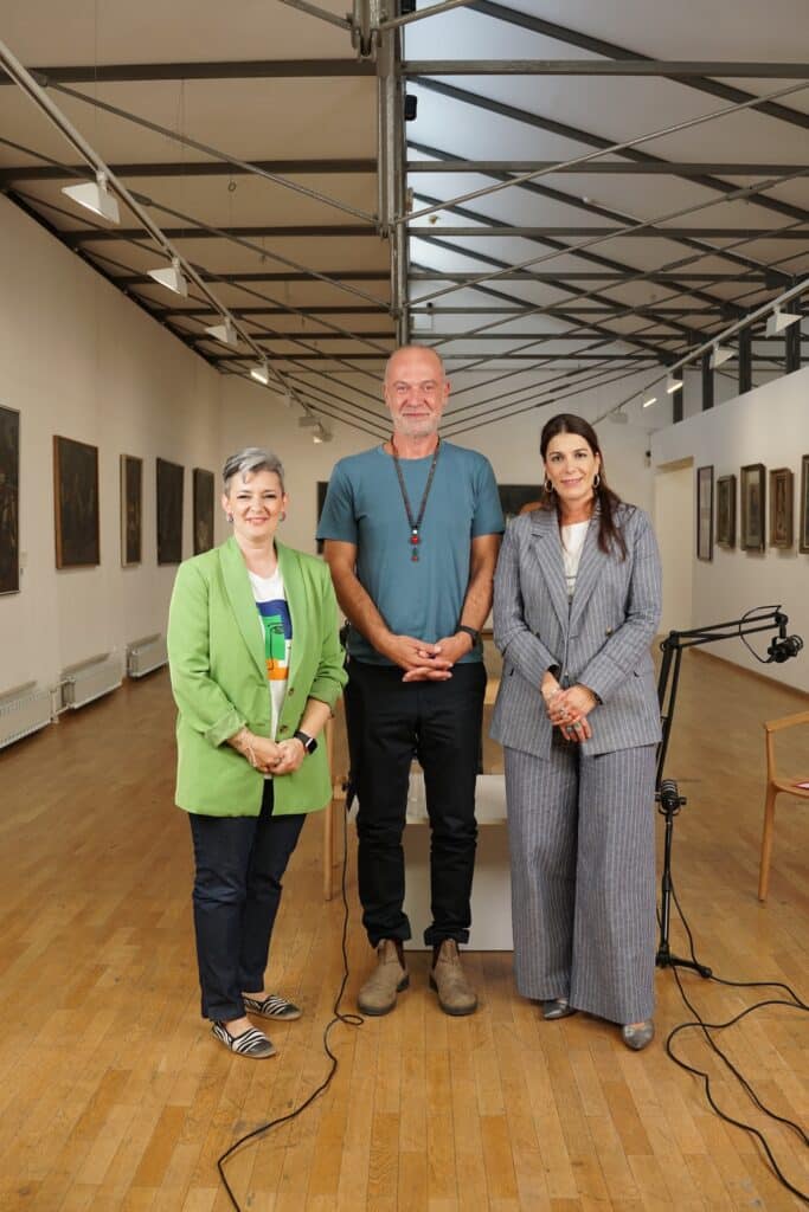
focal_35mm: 38
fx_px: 1269
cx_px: 404
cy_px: 606
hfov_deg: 35.4
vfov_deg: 51.1
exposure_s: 1/160
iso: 500
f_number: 2.8
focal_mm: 25.1
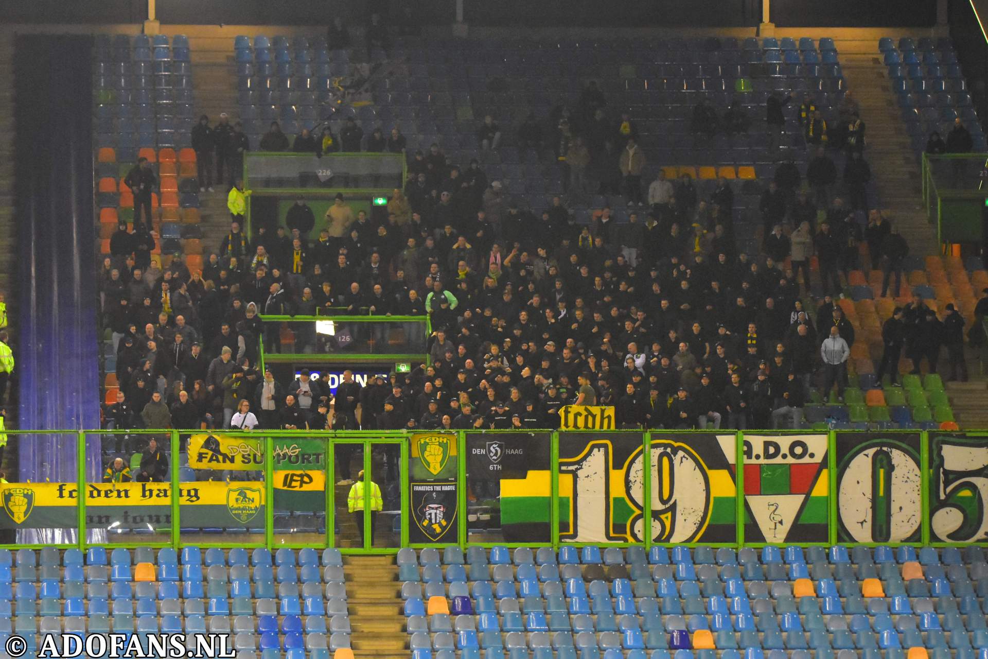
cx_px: 494
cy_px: 330
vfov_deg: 7.3
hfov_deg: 11.0
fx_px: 5145
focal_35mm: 188
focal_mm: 125
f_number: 2.8
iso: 5600
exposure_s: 1/1000
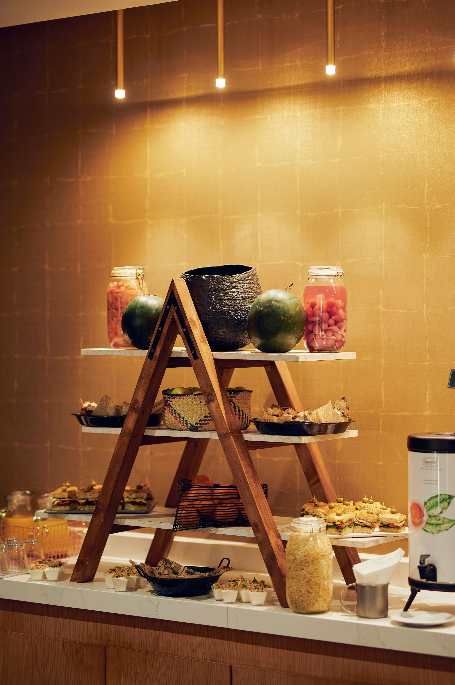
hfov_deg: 16.0
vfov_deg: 23.9
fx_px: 1614
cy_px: 342
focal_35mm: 85
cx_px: 228
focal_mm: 85
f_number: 1.6
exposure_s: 1/80
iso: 640
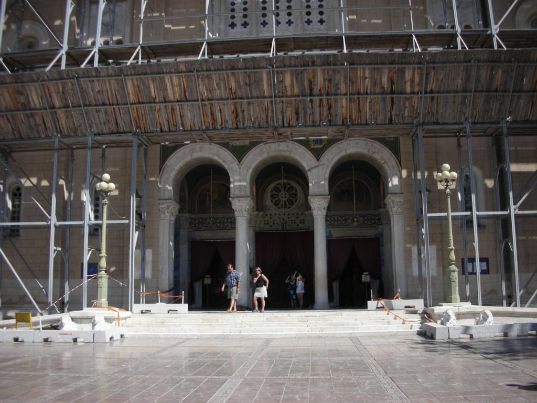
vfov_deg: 40.7
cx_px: 268
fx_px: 543
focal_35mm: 35
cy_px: 202
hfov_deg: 52.6
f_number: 8.5
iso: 50
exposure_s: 1/91.2
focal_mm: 5.8
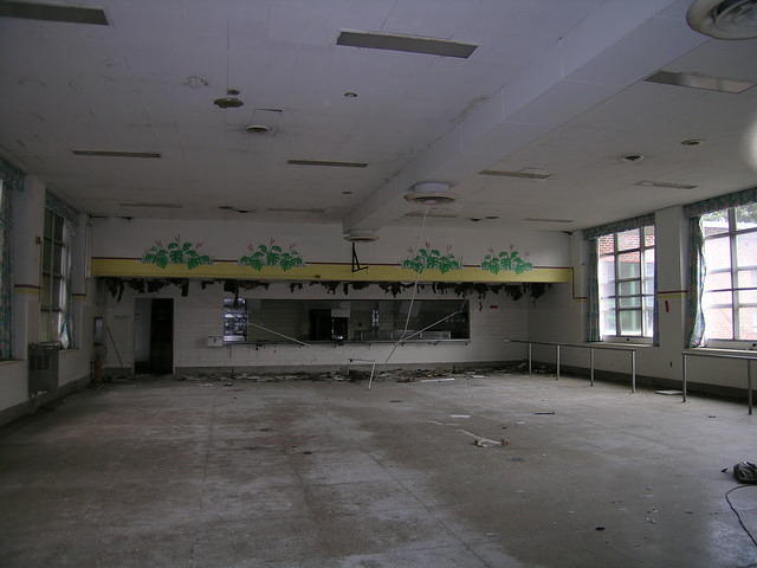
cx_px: 378
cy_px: 284
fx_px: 612
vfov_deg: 49.7
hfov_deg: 63.4
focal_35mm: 28
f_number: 2.8
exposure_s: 1/60.1
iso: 79
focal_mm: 5.8
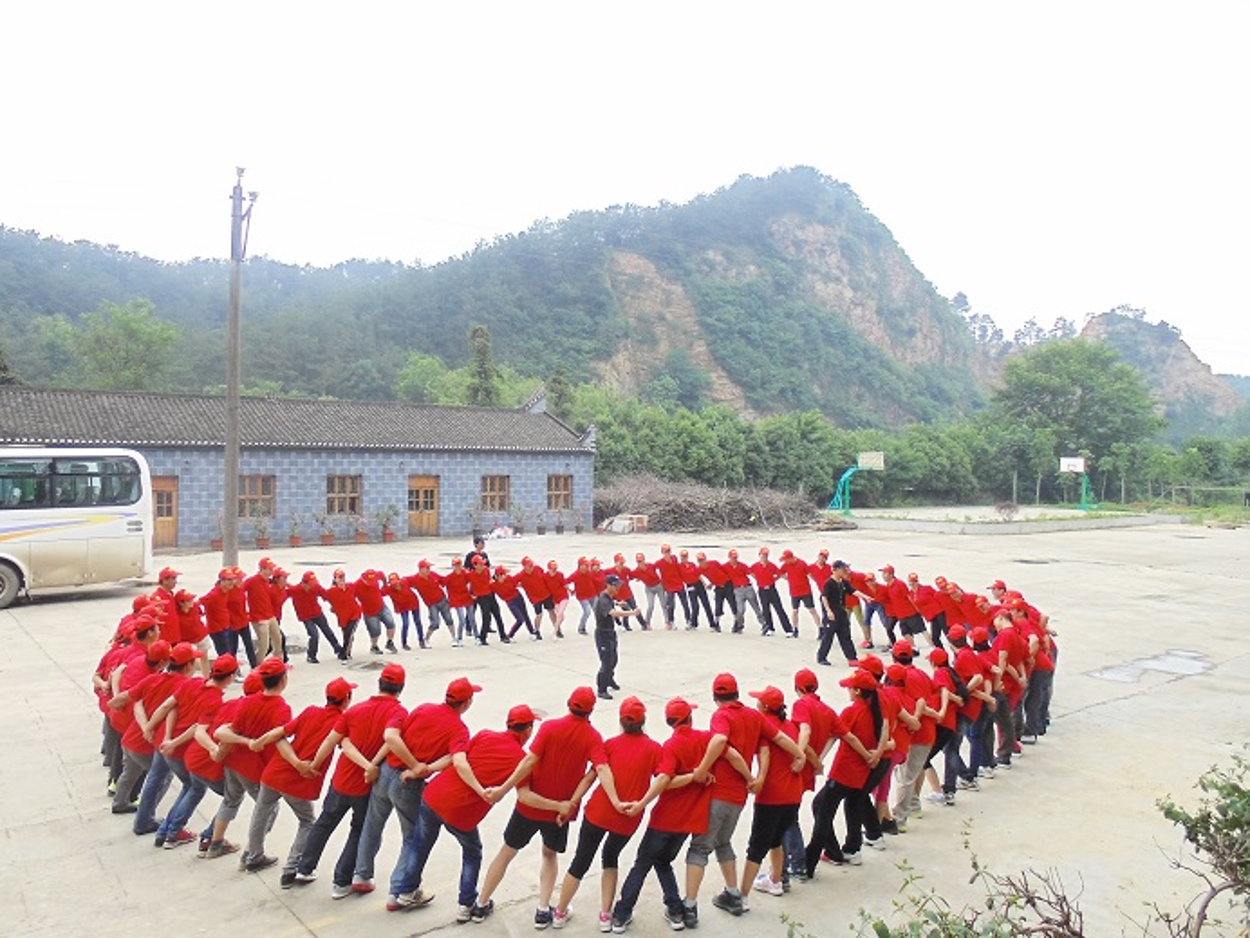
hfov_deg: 67.3
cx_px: 625
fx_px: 939
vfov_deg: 53.1
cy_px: 469
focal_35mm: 26
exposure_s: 1/320
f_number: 3.5
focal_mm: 4.6
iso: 80
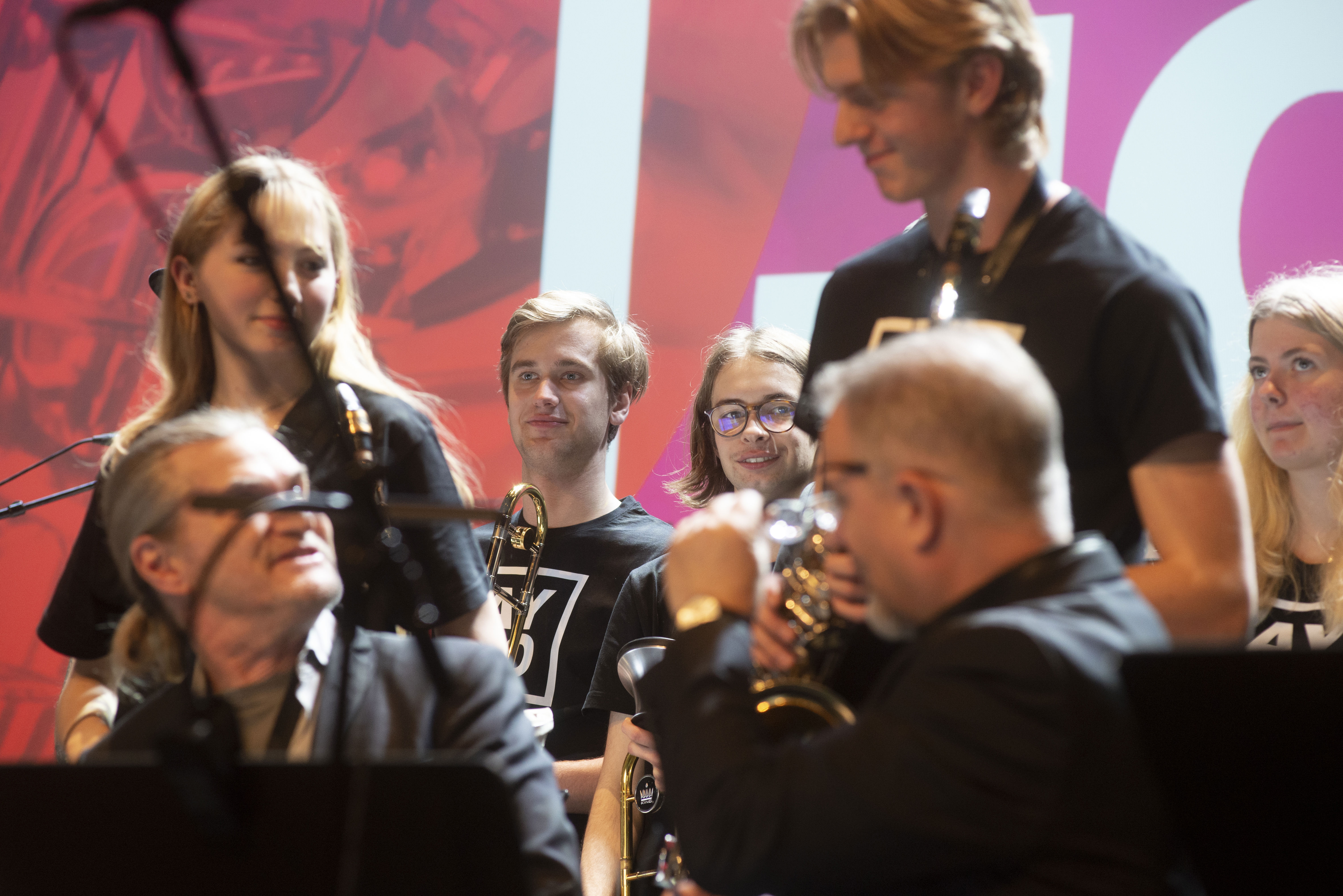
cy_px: 448
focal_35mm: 145
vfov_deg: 9.5
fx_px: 5411
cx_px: 672
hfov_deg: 14.1
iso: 1600
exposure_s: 1/125
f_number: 5
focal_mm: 145
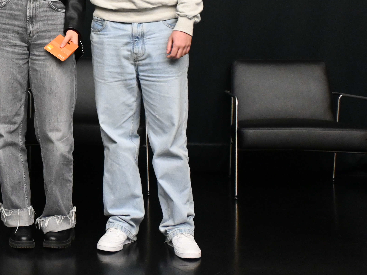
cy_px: 16
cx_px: -47
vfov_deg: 18.8
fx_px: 815
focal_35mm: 77
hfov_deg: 23.6
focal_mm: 20.5
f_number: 3.8
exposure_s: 1/80
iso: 3200
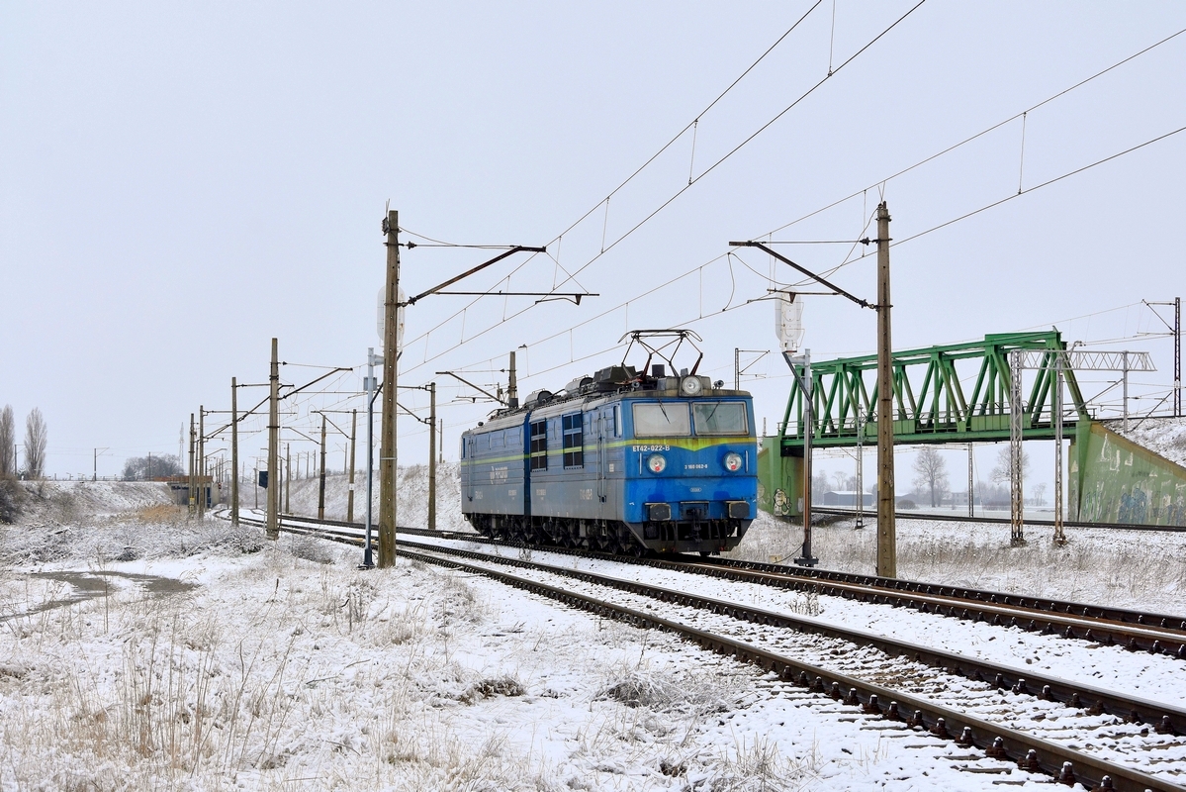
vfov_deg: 21.6
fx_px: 2076
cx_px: 593
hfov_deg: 31.9
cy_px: 396
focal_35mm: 63
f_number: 8
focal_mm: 42
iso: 200
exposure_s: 1/640
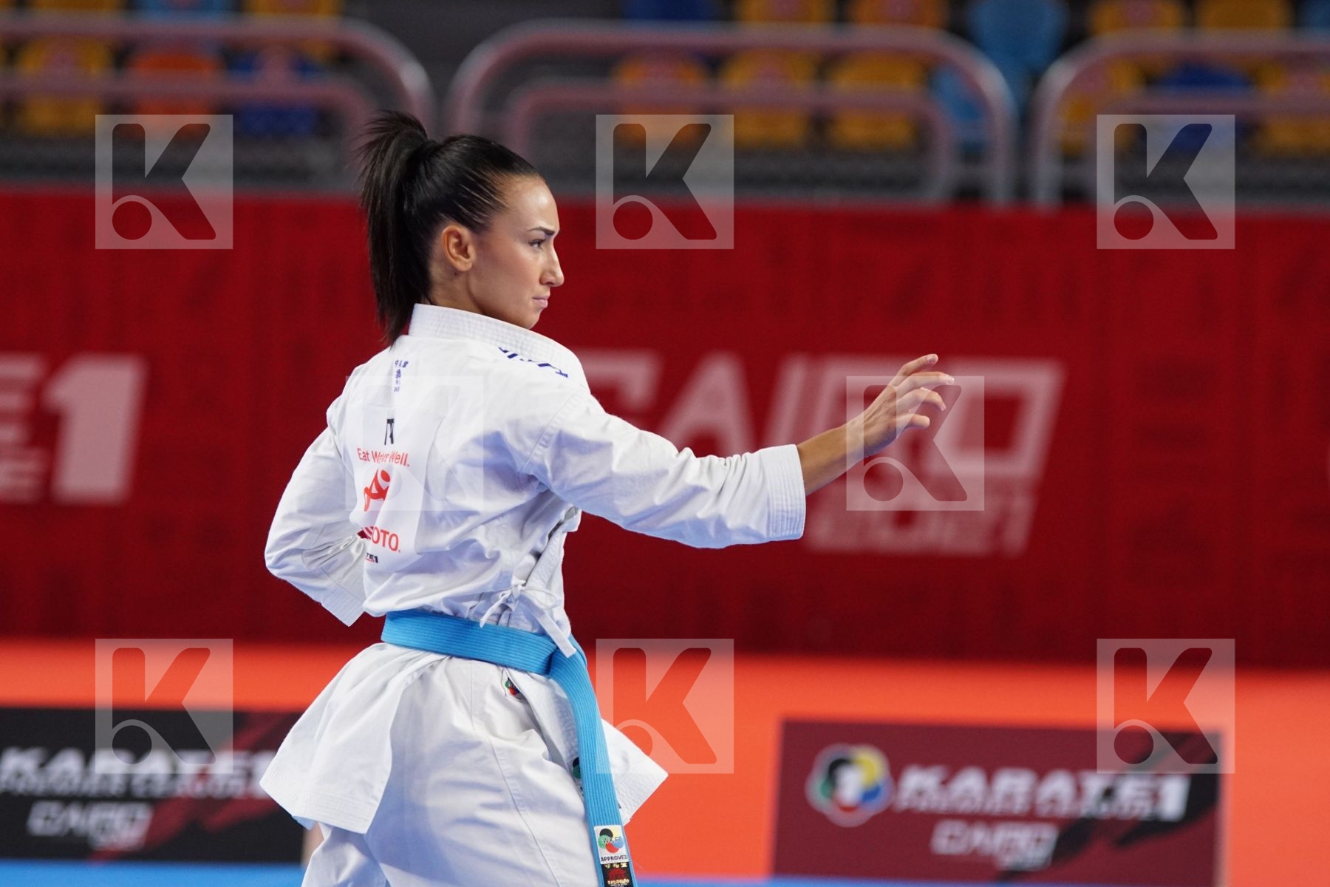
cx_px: 665
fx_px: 8866
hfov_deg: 8.6
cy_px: 444
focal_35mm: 240
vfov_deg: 5.7
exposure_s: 1/400
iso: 1000
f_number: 3.2
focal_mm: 160
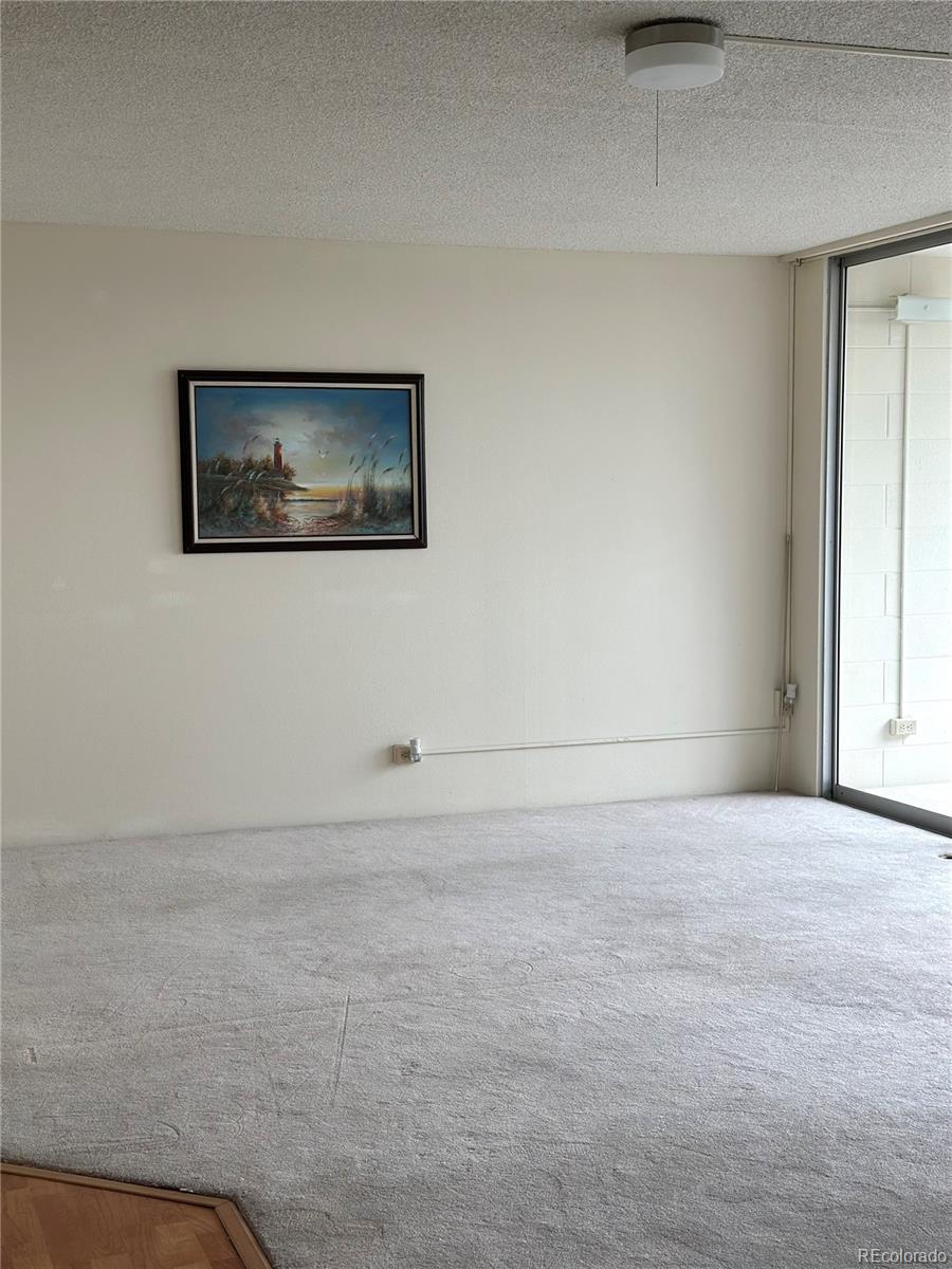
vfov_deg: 39.7
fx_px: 1760
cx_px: 476
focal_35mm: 48
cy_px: 634
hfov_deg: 30.3
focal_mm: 6.86
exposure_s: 1/152
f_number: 1.78
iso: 64
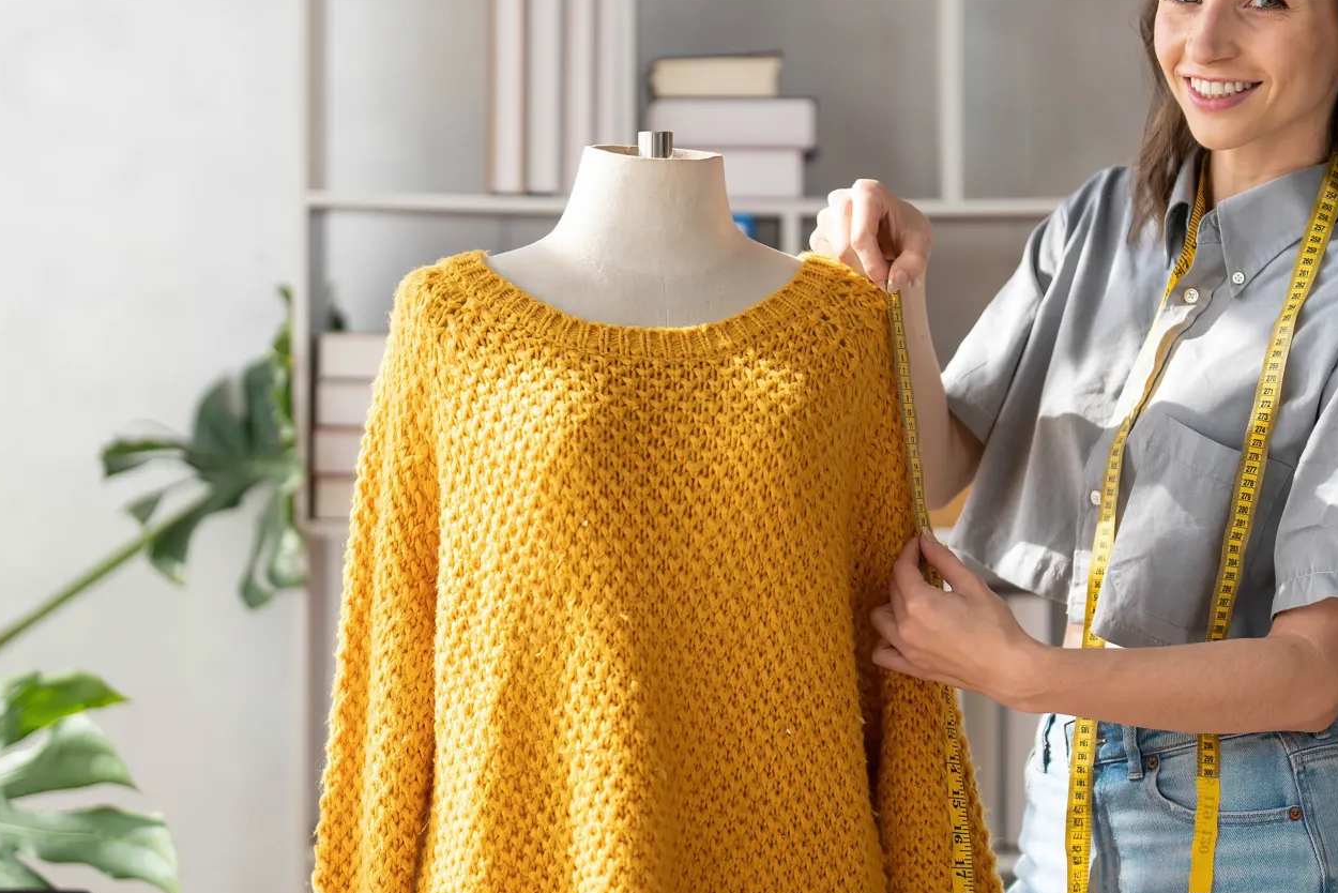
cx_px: 711
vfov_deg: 13.7
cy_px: 457
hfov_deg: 20.4
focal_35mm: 100
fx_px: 3717
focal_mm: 50
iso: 100
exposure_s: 1/1600
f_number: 1.2
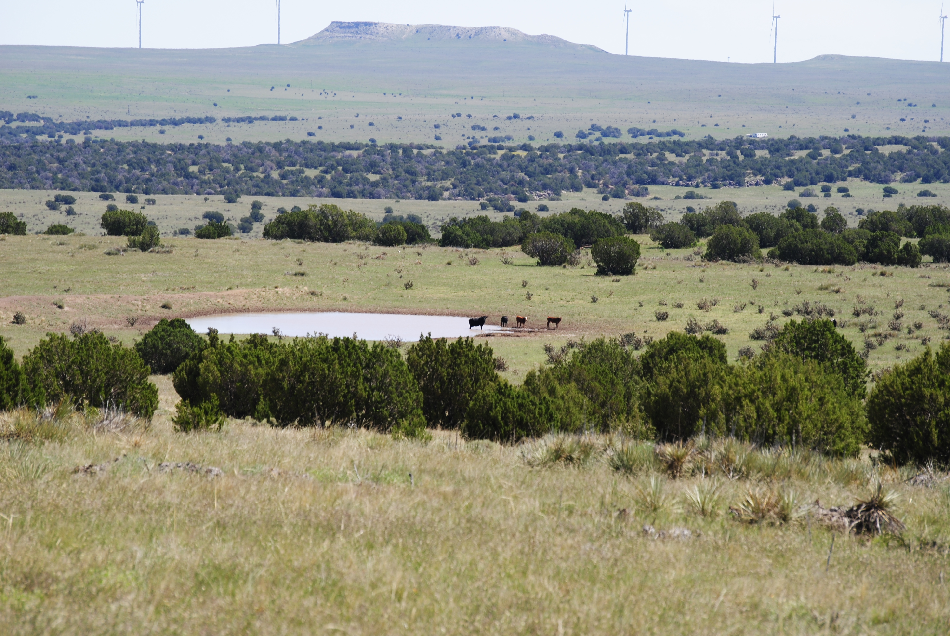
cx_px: 475
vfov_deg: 5.9
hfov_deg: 8.8
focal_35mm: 232
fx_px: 6143
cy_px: 318
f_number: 10
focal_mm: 155
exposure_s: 1/250
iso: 140
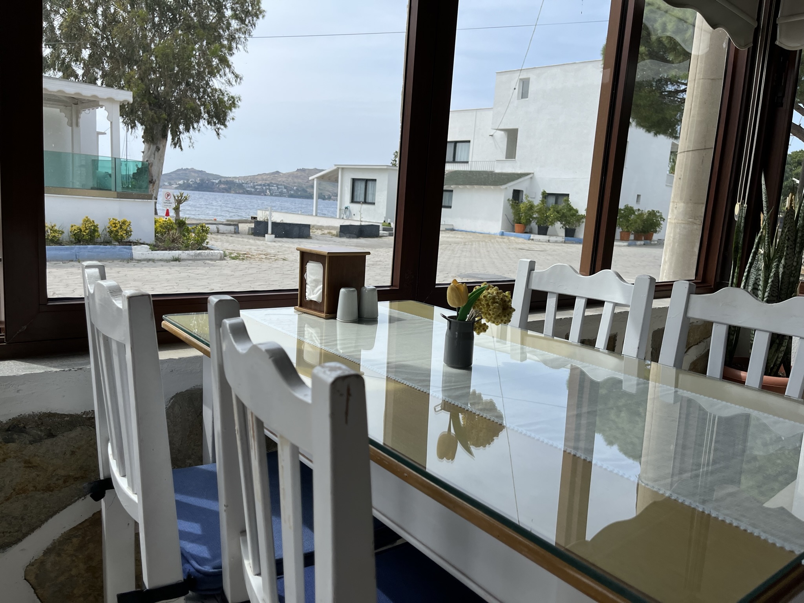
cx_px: 402
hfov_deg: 67.3
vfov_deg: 53.1
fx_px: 604
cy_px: 302
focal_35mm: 26
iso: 50
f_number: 1.6
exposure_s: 1/2309
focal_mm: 5.1
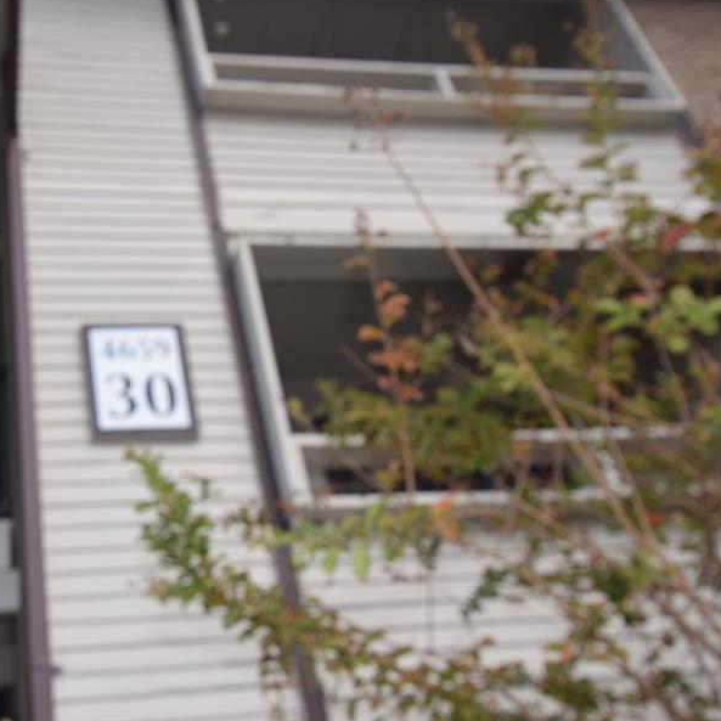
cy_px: 407
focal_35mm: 44
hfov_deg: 37.6
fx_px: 1037
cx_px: 198
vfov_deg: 38.3
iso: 100
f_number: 6.3
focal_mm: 20
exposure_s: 1/160
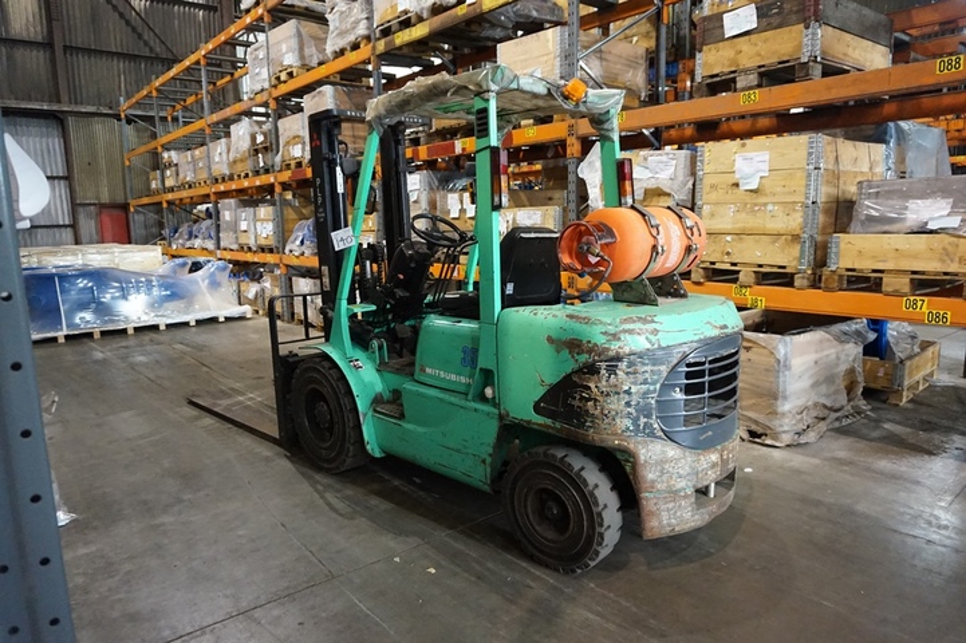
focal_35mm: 24
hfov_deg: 73.8
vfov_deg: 53.1
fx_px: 644
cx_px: 483
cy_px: 322
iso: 3200
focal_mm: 16
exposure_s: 1/40
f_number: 3.5
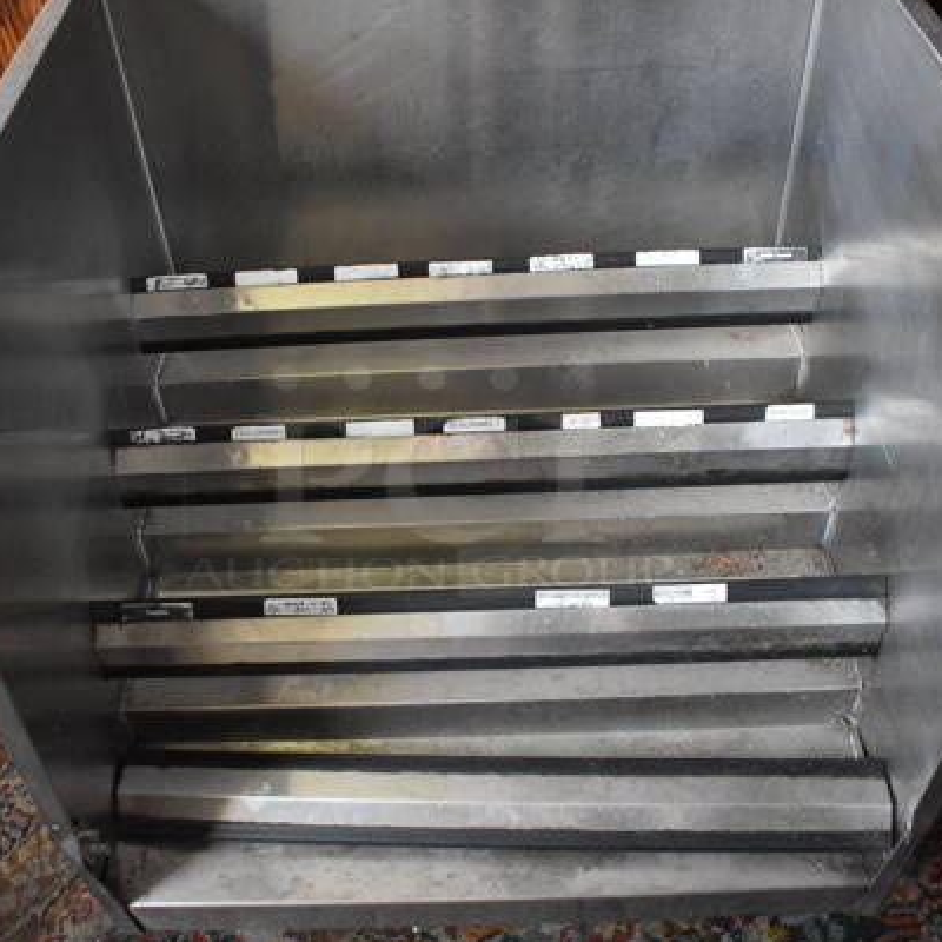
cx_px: 431
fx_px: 1078
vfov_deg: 47.2
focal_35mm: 35
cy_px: 473
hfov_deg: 47.2
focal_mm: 18
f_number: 3.5
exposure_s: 1/125
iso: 2200
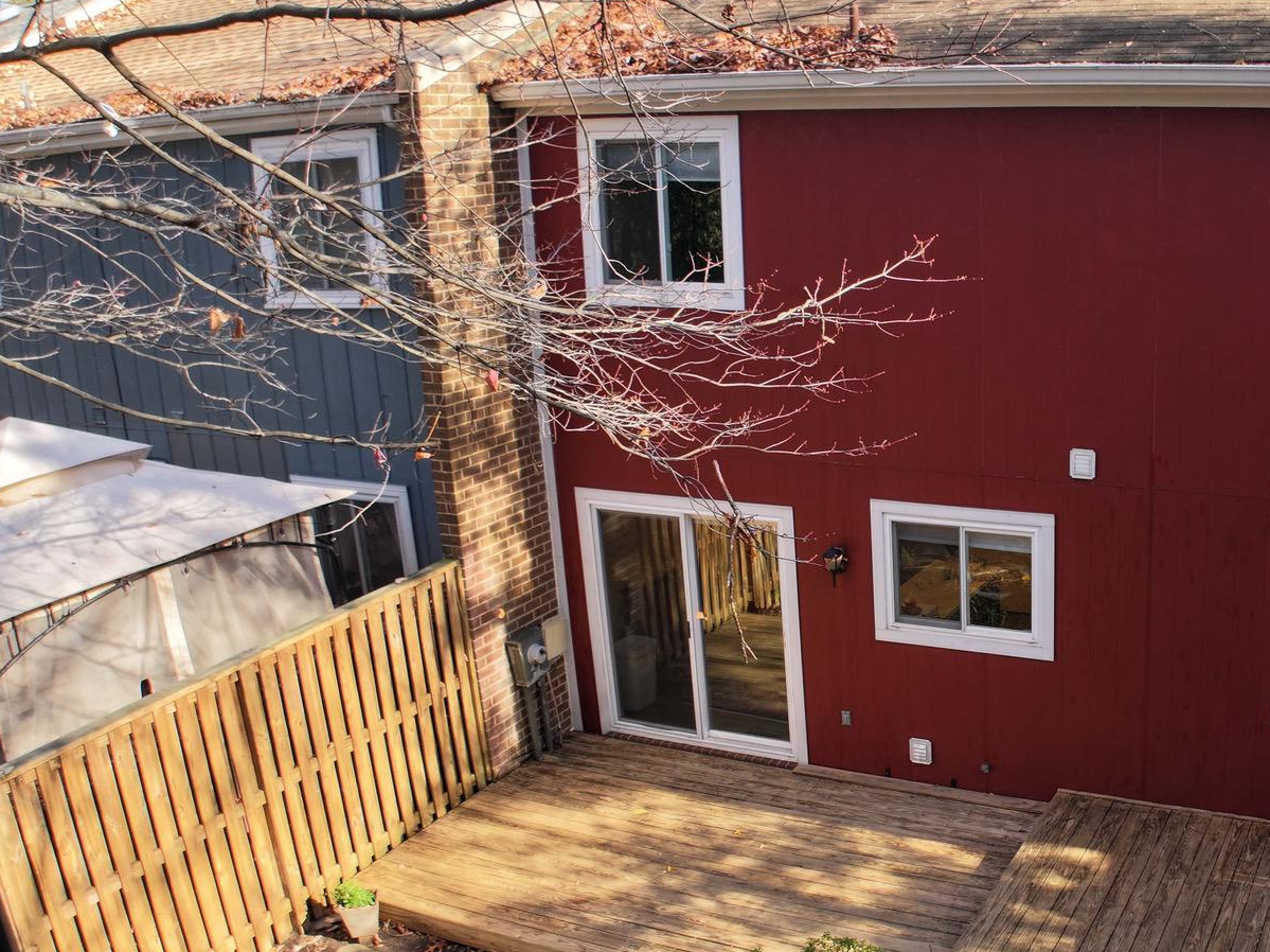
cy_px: 562
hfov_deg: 43.4
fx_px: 1503
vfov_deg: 35.0
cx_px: 1036
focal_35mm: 41
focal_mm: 12.29
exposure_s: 1/120
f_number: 2.8
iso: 100
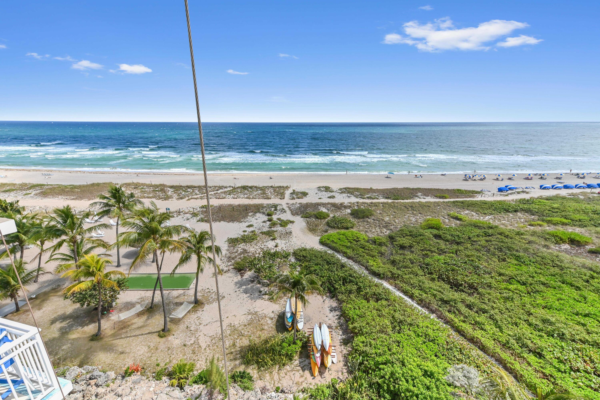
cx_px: 300
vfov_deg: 81.1
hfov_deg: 104.3
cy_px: 200
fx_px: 233
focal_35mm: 14
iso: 250
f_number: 9
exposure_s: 1/800
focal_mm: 14
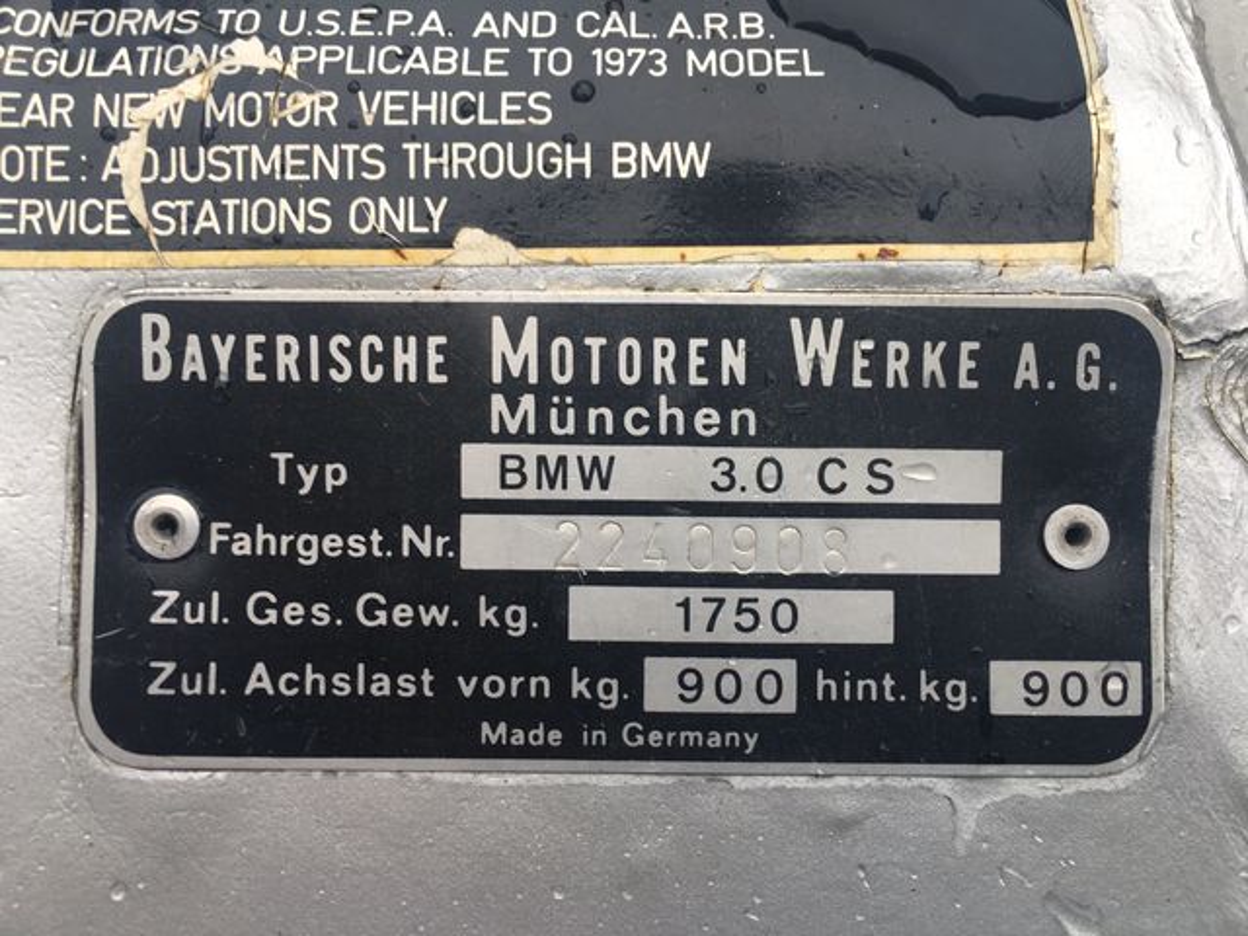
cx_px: 624
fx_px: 1046
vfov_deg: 48.2
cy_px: 468
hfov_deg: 61.7
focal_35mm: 29
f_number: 2.2
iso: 32
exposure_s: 1/120
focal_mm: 4.15
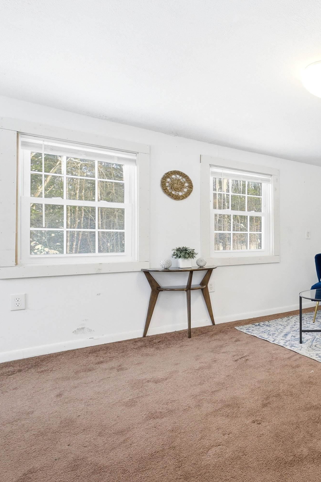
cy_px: 245
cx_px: 360
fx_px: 308
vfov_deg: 76.1
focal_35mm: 23
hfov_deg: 42.3
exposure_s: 1/60
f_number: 8
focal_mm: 10
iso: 800
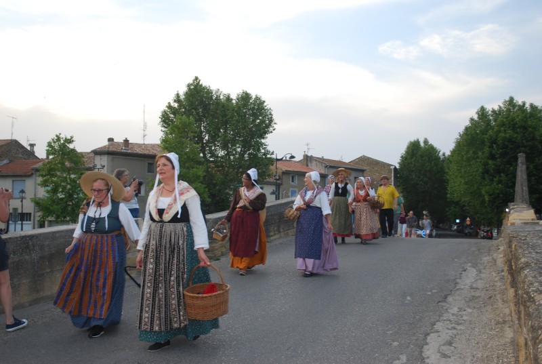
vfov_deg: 32.0
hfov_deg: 46.3
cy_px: 182
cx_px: 271
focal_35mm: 42
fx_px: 634
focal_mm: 28
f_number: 4.5
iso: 200
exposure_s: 1/125
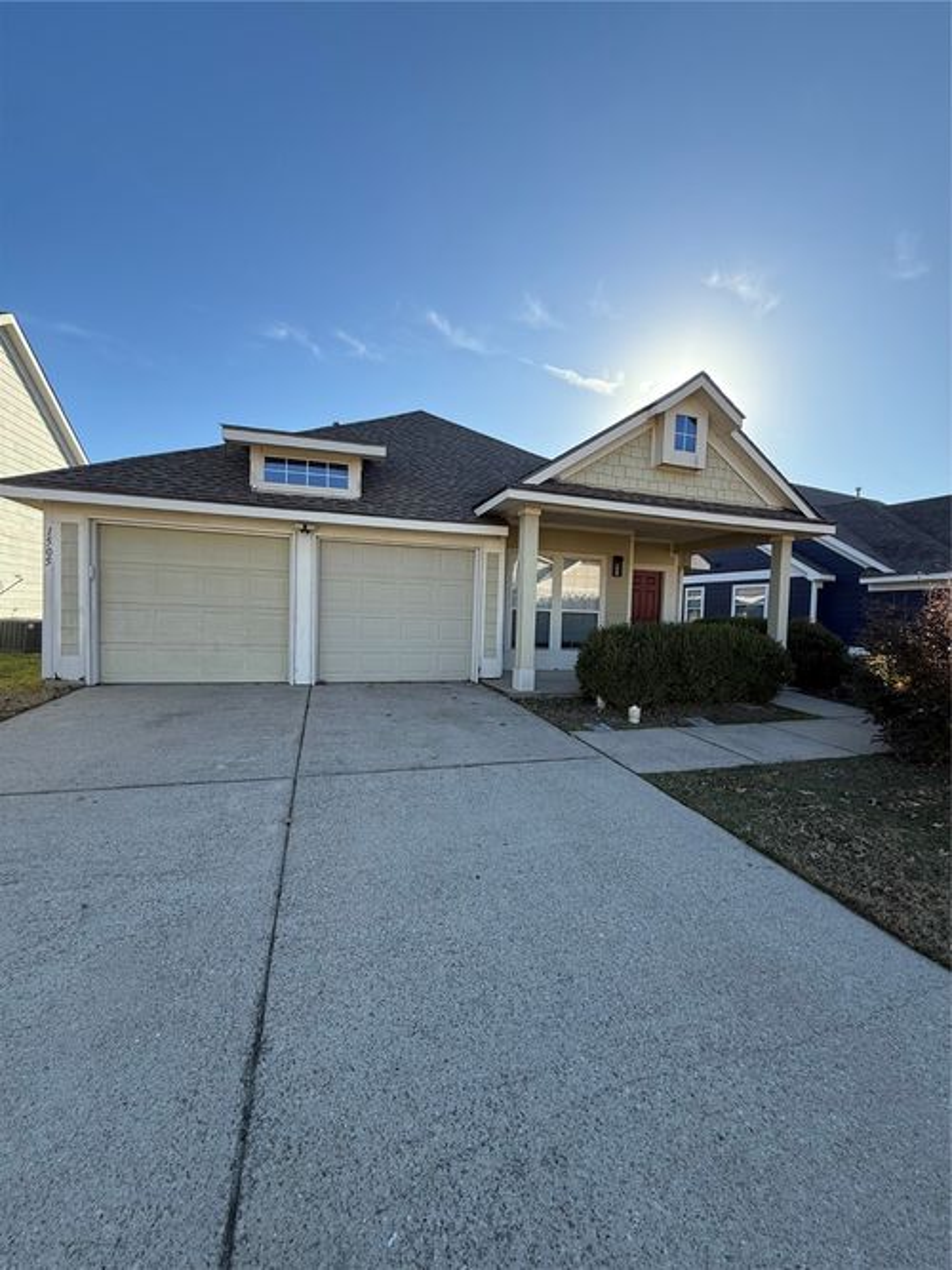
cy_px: 635
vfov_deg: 102.1
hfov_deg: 85.7
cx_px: 476
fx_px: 514
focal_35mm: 14
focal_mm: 2.22
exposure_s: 1/1105
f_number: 2.2
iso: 64
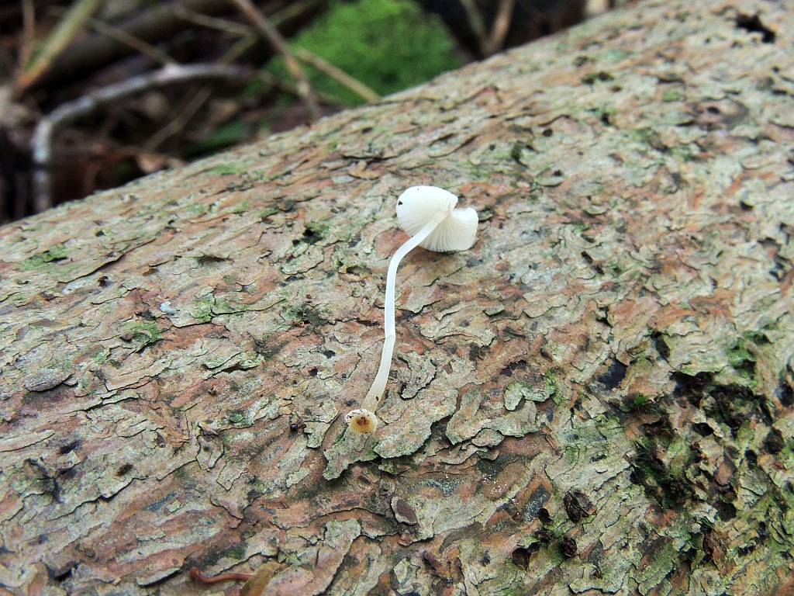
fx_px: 1078
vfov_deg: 30.9
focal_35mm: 47
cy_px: 298
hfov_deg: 40.4
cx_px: 397
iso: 200
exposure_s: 1/4
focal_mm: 8.3
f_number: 7.8
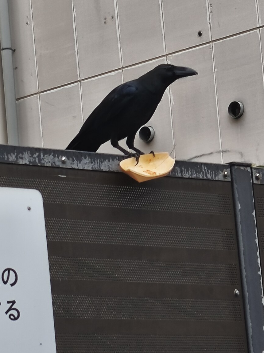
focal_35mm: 202
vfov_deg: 9.8
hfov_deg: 7.4
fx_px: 2054
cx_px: 132
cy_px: 175
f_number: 1.65
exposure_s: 1/100
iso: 125
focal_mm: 6.18
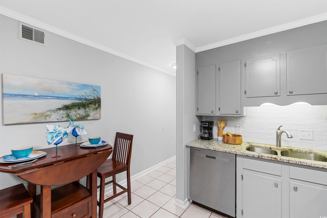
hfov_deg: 100.4
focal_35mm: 15
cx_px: 164
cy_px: 109
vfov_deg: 77.3
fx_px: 136
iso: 100
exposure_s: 1/3
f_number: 4.5
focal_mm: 10
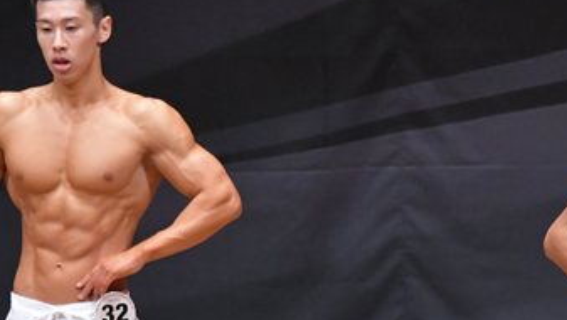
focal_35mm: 686
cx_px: 381
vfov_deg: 1.8
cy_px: 332
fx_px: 10319
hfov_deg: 3.1
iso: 6400
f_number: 5.6
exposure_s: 1/400
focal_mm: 190
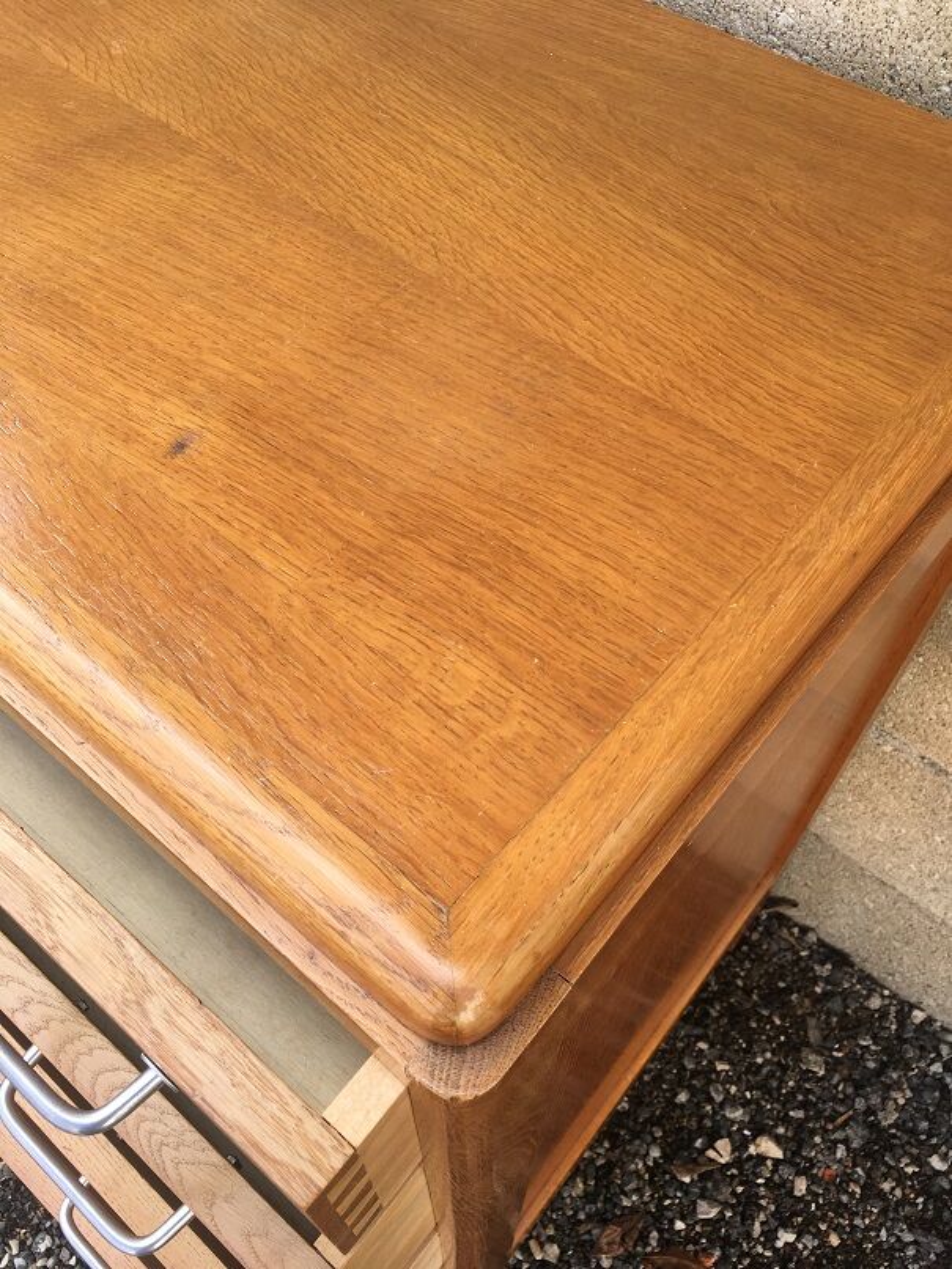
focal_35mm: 29
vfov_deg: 61.7
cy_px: 634
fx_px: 1064
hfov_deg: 48.2
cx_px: 476
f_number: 2.2
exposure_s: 1/251
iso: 25
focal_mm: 4.15
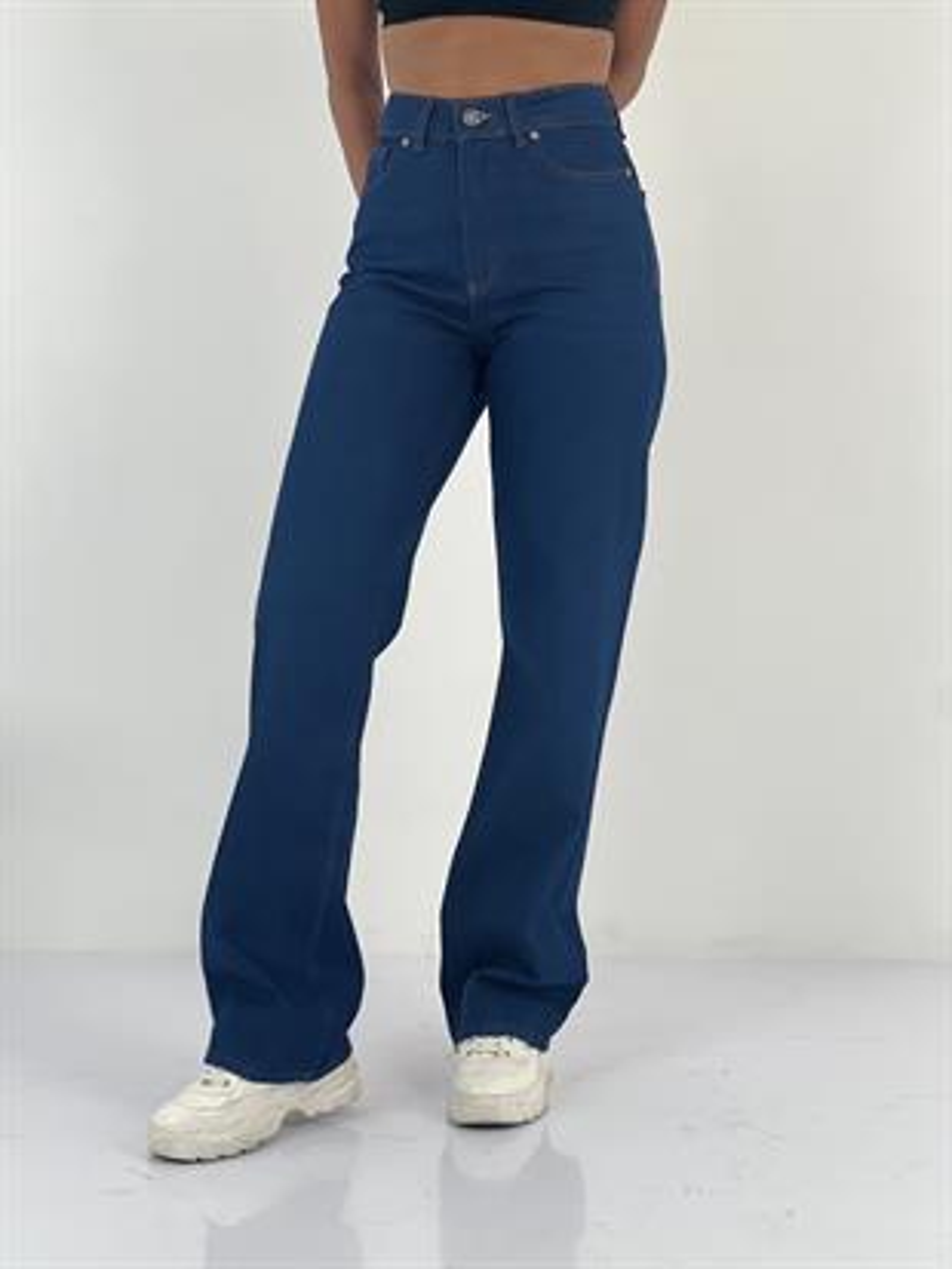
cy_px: 634
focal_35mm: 77
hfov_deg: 19.1
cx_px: 476
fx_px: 2822
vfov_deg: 25.3
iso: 40
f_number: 2.8
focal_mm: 9
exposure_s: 1/100
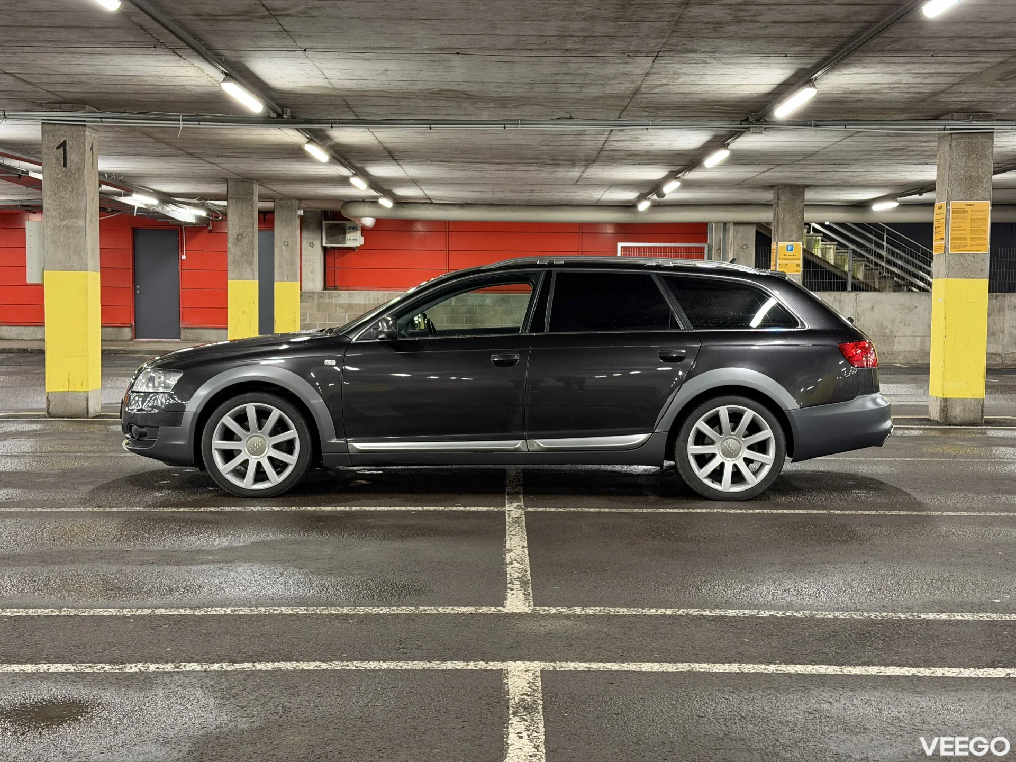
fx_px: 1409
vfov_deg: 30.3
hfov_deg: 39.7
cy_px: 381
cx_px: 508
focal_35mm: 48
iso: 250
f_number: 1.78
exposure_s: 1/33
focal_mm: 6.76
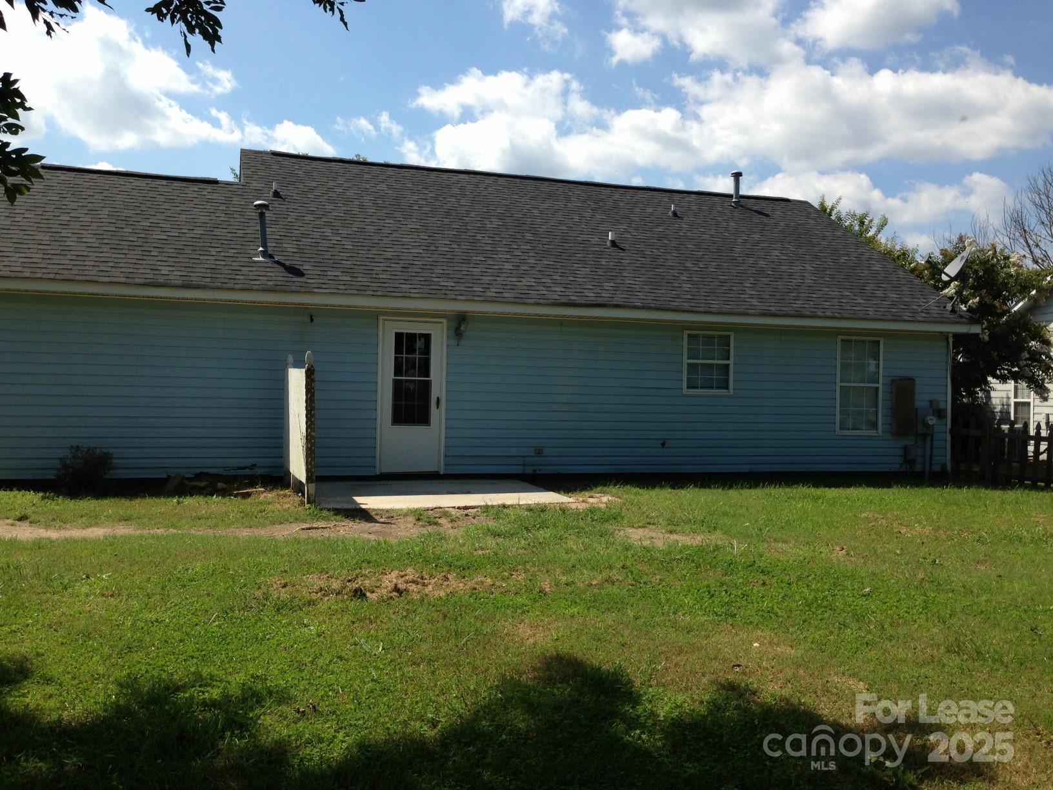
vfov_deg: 42.9
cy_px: 395
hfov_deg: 55.4
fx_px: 1004
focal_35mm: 33
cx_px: 526
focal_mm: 4.13
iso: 50
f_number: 2.4
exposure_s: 1/1642
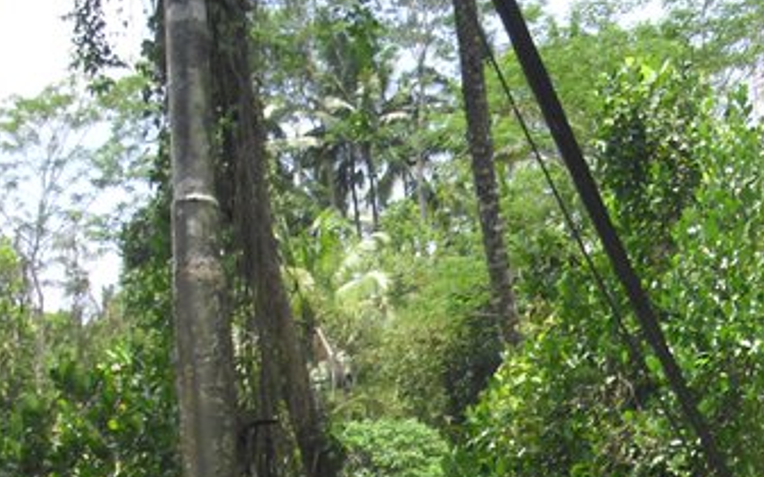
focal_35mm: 96
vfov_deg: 13.1
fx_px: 1999
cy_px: 645
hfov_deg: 21.1
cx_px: 707
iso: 100
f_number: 8
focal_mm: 6.2
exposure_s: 1/80
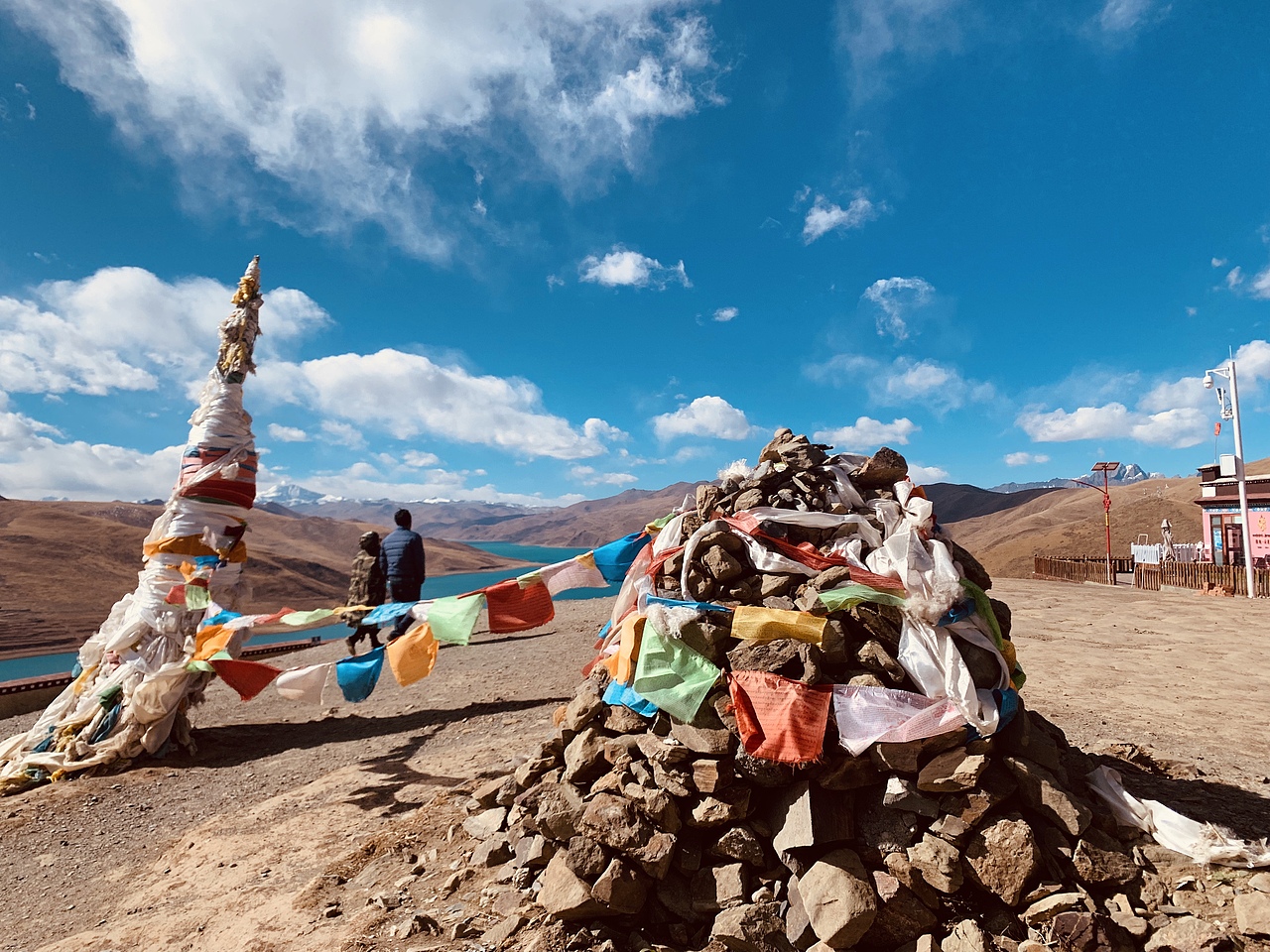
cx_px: 635
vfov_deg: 53.1
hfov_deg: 67.3
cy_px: 476
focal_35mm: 26
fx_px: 954
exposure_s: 1/3289
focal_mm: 4.25
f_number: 1.8
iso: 25
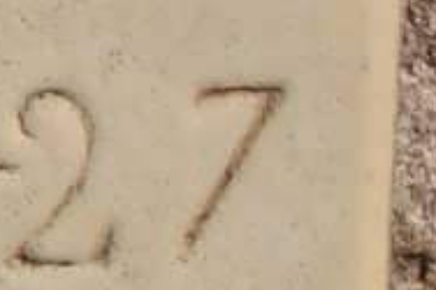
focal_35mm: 579
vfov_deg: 2.4
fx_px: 7006
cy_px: -292
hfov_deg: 3.5
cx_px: -833
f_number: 7.6
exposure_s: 1/250
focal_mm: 14
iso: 80
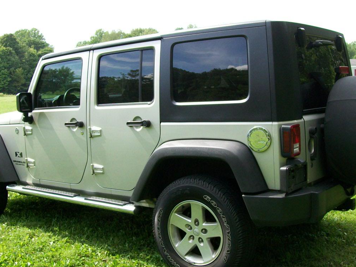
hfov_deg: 41.2
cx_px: 157
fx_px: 473
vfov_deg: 31.5
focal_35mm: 46
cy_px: 147
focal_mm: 6
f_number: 2.7
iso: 64
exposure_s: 1/320
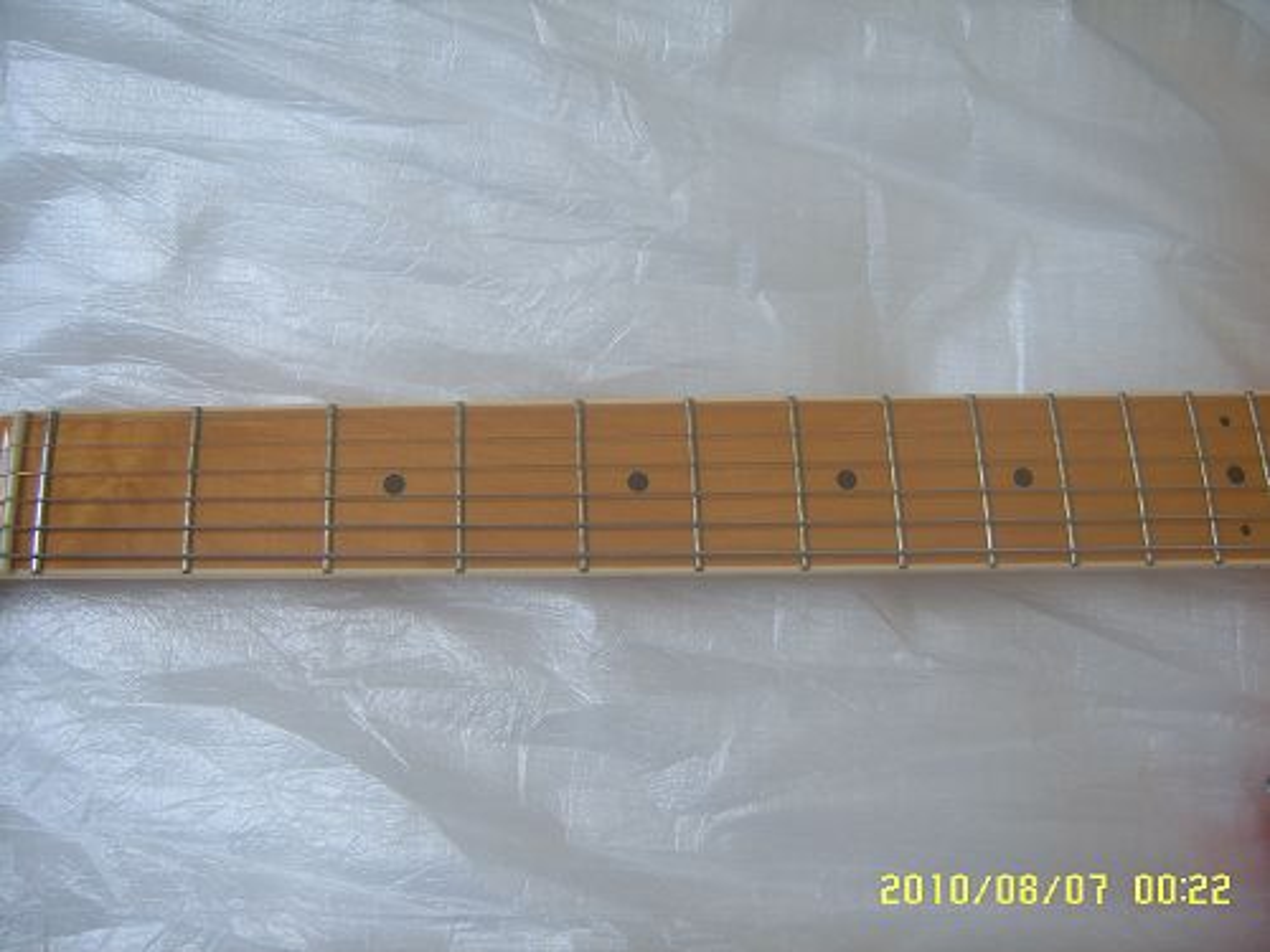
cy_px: 476
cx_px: 635
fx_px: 1284
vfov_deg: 40.7
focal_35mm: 35
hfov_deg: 52.6
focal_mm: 5.8
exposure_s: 1/45
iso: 50
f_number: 2.8
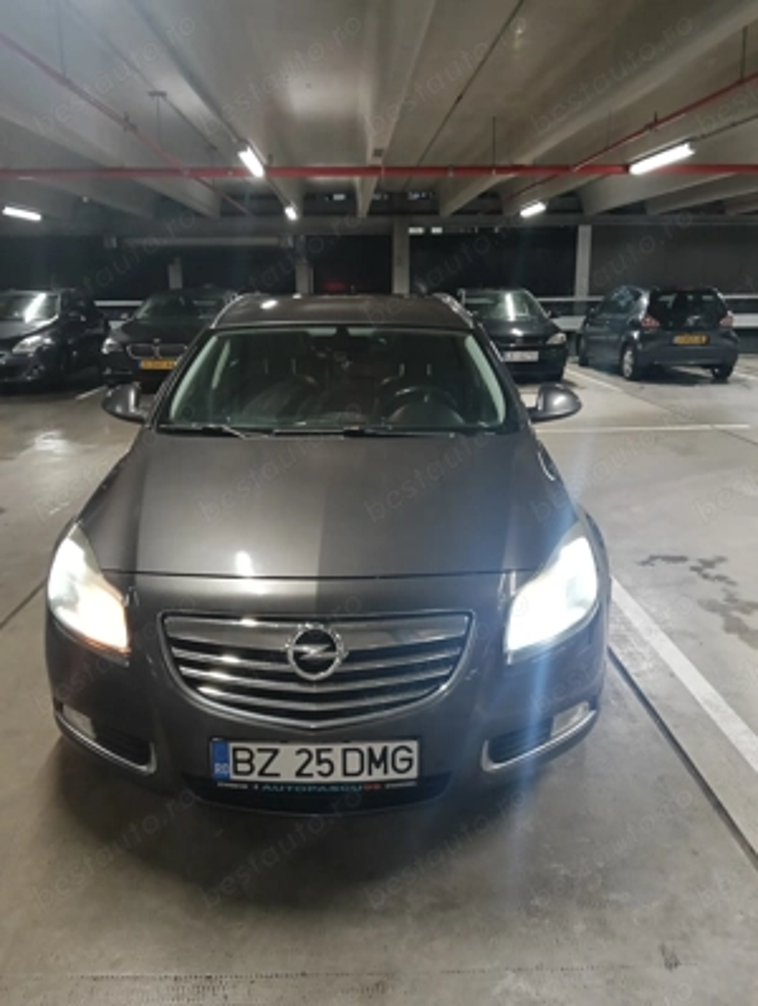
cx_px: 379
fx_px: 786
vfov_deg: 65.2
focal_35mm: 27
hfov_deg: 51.5
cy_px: 503
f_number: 1.8
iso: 1000
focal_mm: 3.98
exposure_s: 1/25
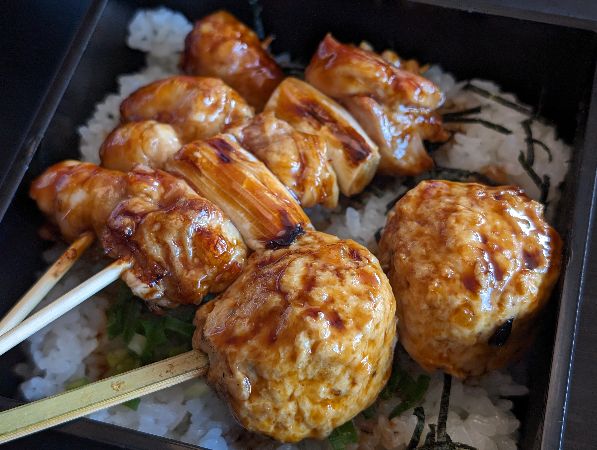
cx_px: 298
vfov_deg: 29.7
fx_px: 846
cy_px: 225
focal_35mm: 49
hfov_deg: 38.9
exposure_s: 1/36.5
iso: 33
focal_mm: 6.9
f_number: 1.68
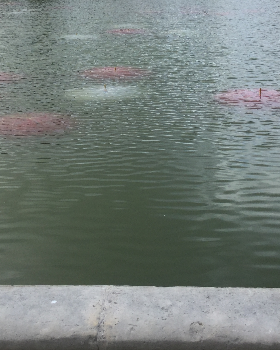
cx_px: 144
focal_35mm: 63
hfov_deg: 24.2
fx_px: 653
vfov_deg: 29.9
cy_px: 128
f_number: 2.4
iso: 25
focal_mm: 3.3
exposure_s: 1/657
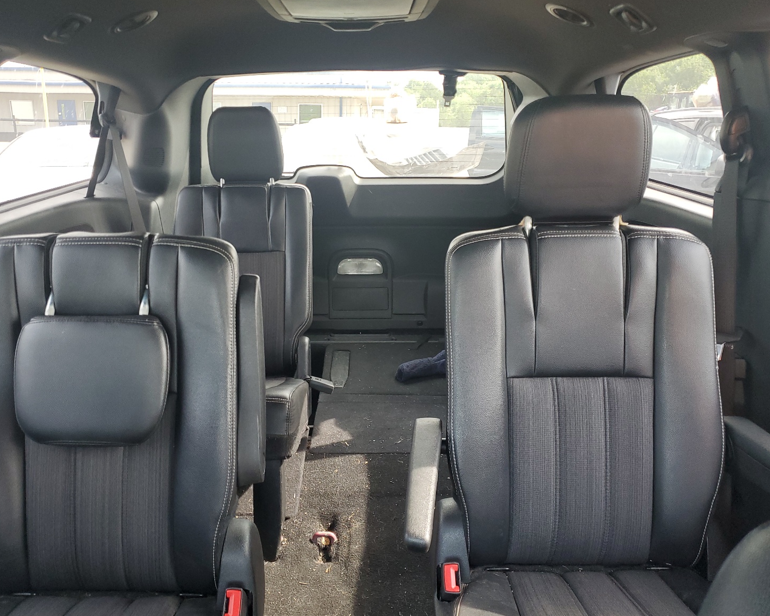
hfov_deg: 62.1
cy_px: 311
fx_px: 638
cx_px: 351
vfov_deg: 51.5
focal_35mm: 28
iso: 76
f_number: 1.5
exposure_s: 1/60.2
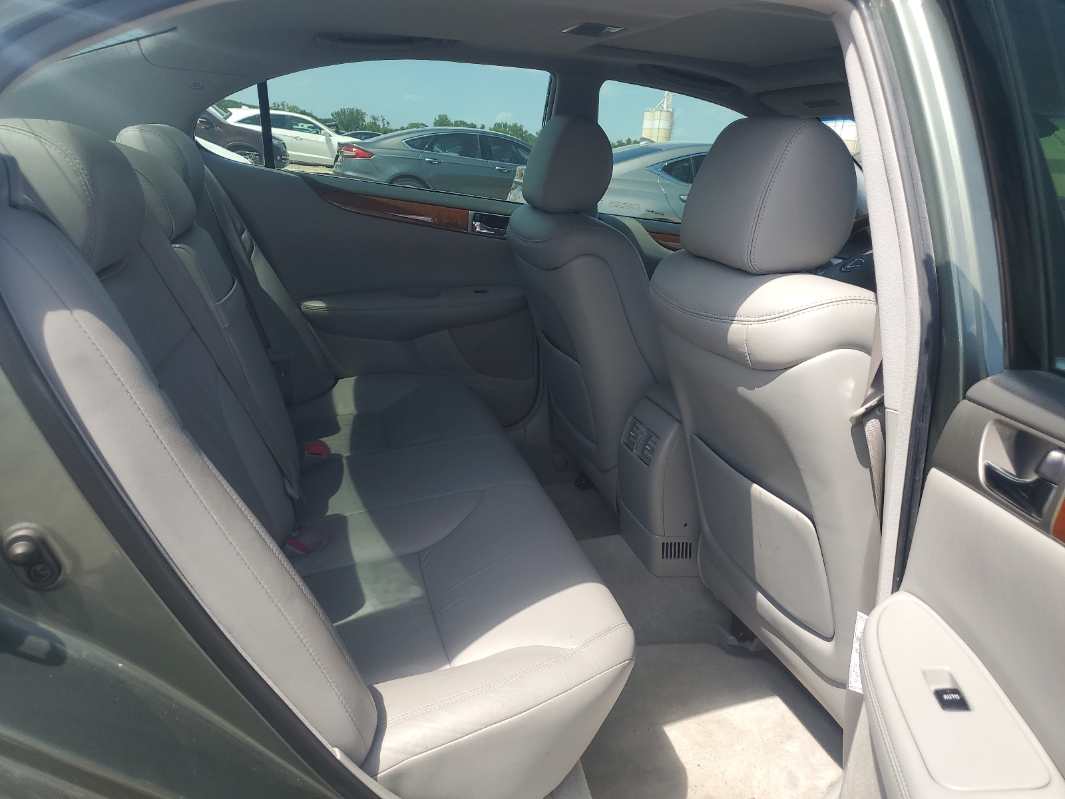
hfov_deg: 67.3
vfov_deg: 53.1
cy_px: 400
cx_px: 532
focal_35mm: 26
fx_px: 800
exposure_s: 1/1250
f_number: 1.5
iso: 50
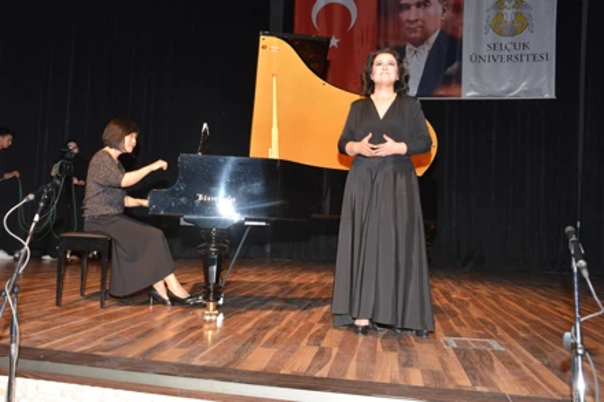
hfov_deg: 54.5
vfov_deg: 37.8
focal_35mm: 35
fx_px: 587
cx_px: 302
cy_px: 201
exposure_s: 1/60
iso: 1600
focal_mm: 35
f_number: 8
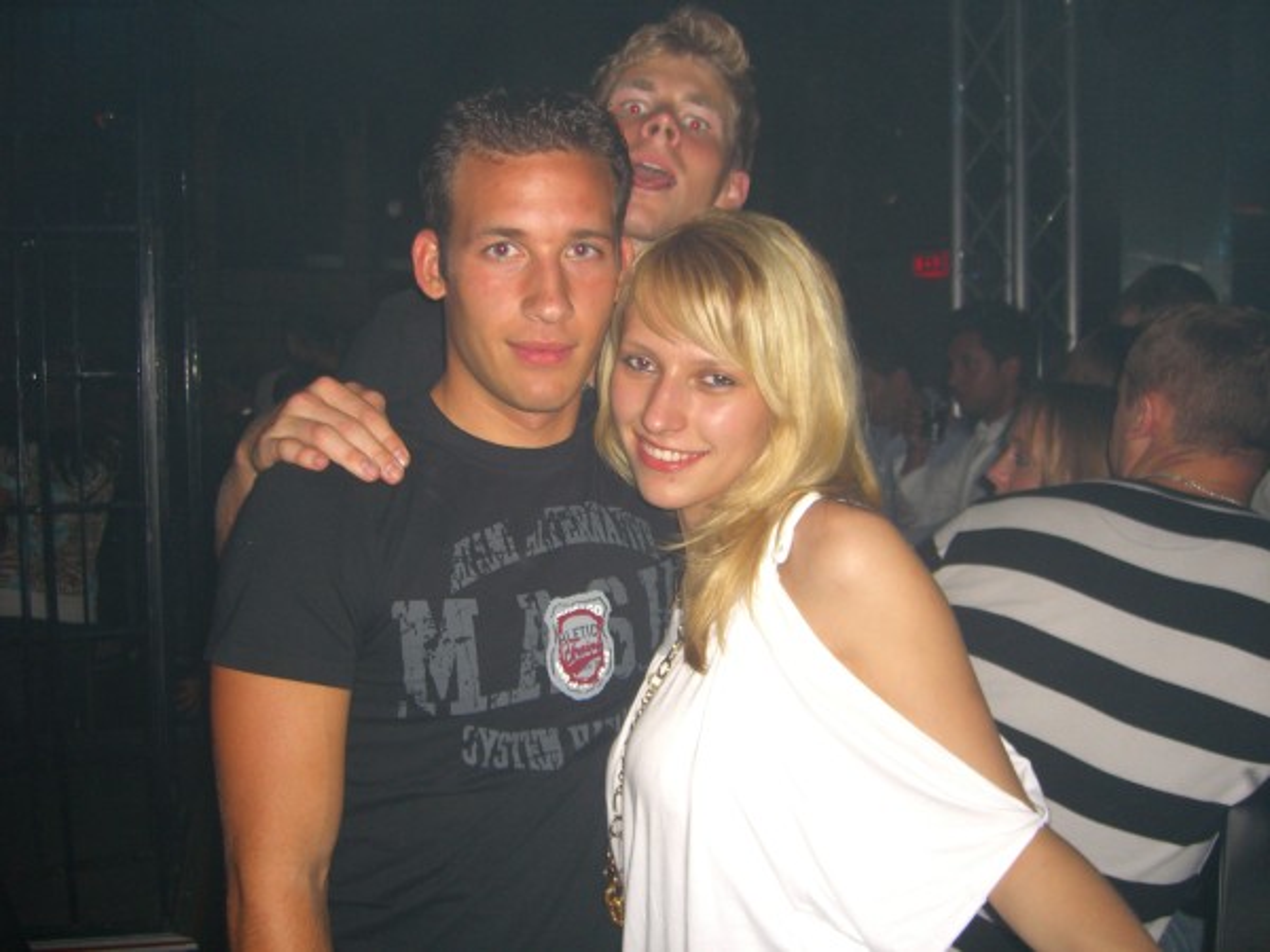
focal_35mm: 38
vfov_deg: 37.7
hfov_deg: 49.0
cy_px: 476
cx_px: 635
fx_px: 1394
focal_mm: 7.9
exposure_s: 1/60
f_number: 2.8
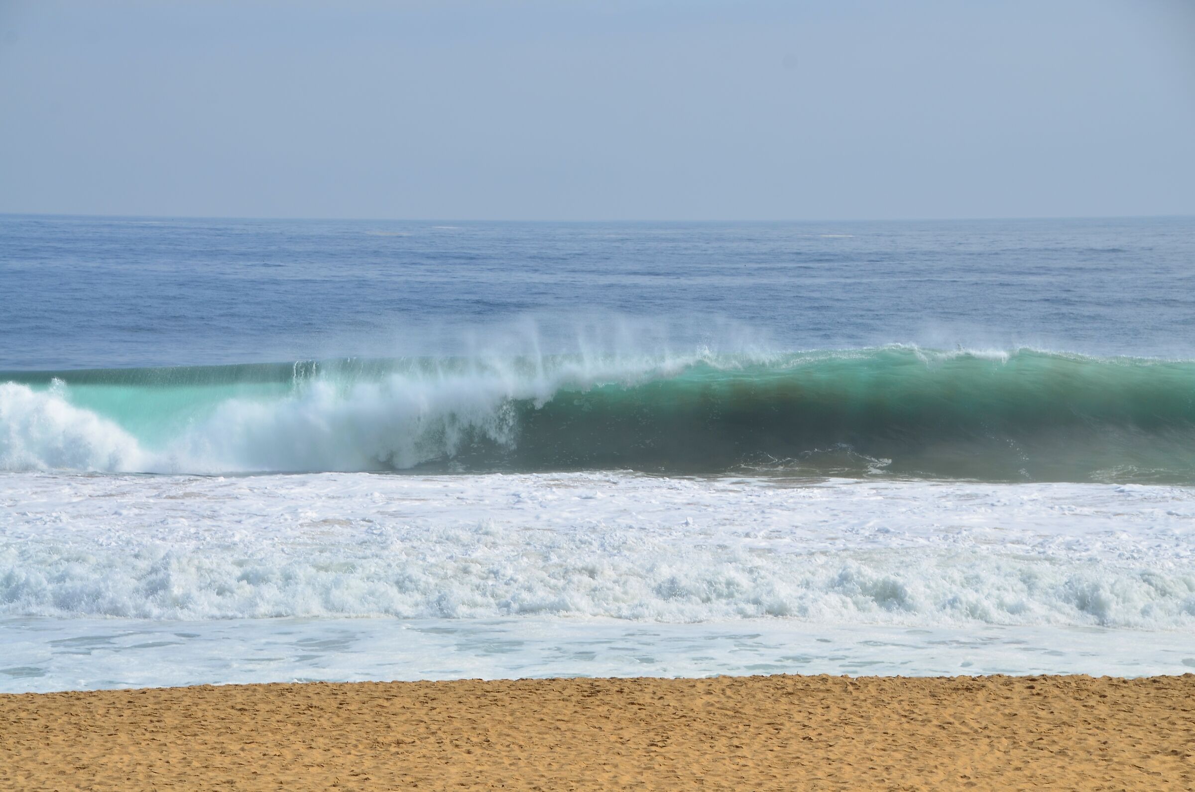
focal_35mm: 117
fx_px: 3876
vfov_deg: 11.7
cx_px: 598
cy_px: 396
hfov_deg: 17.5
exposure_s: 1/400
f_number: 10
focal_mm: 78
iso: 100
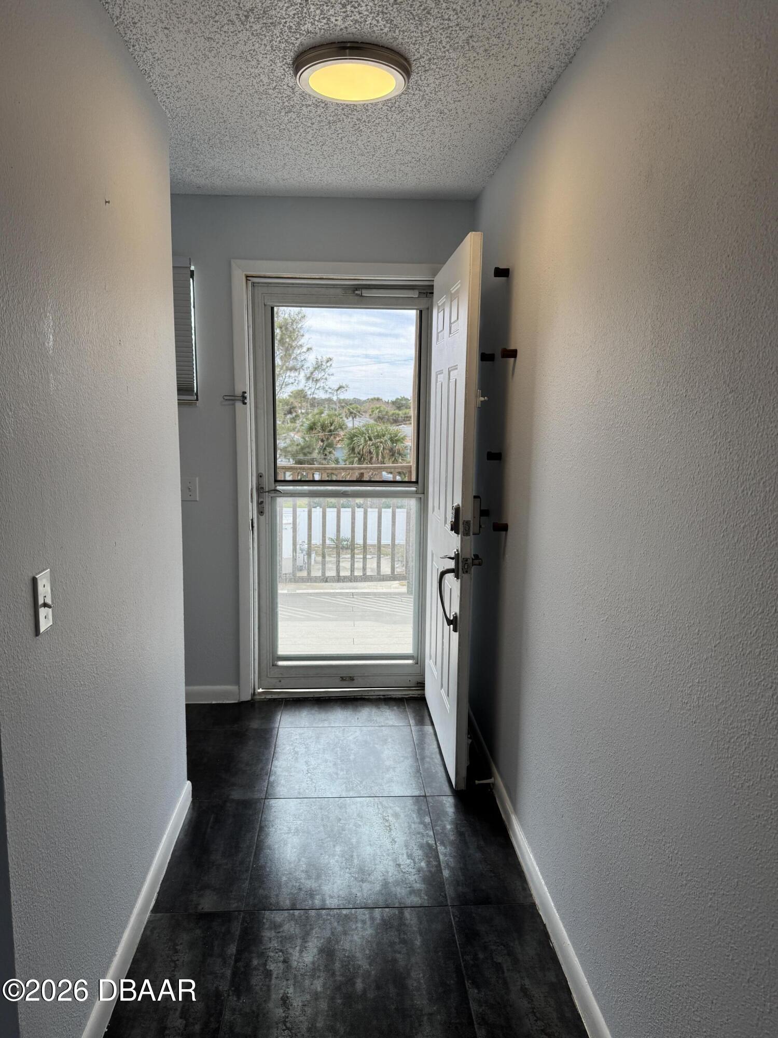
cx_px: 389
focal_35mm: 24
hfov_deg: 56.8
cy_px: 519
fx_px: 719
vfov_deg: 71.6
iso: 80
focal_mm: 6.76
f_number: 1.78
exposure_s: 1/470
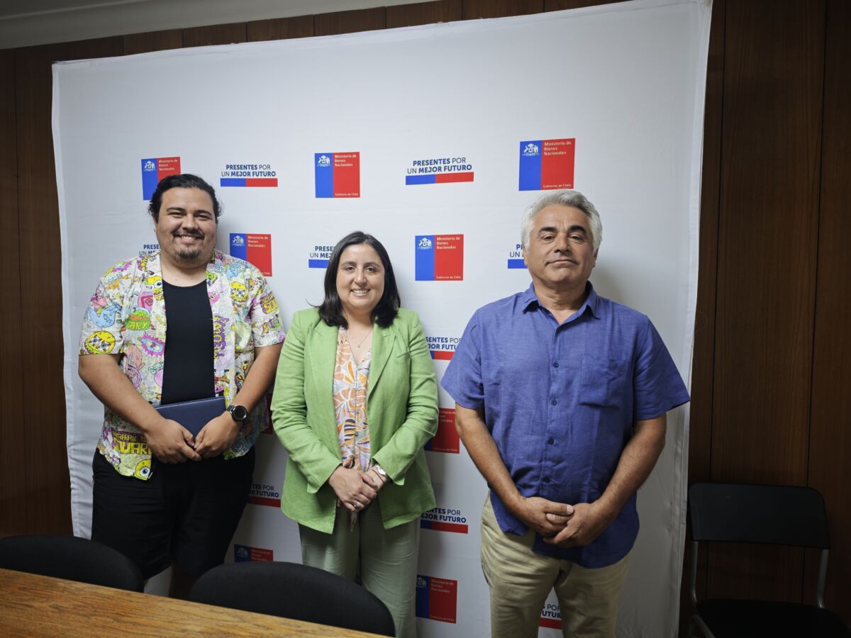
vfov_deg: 58.9
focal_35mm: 23
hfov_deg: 73.9
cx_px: 426
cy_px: 319
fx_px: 565
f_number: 1.63
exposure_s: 1/100
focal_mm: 8.72
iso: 400
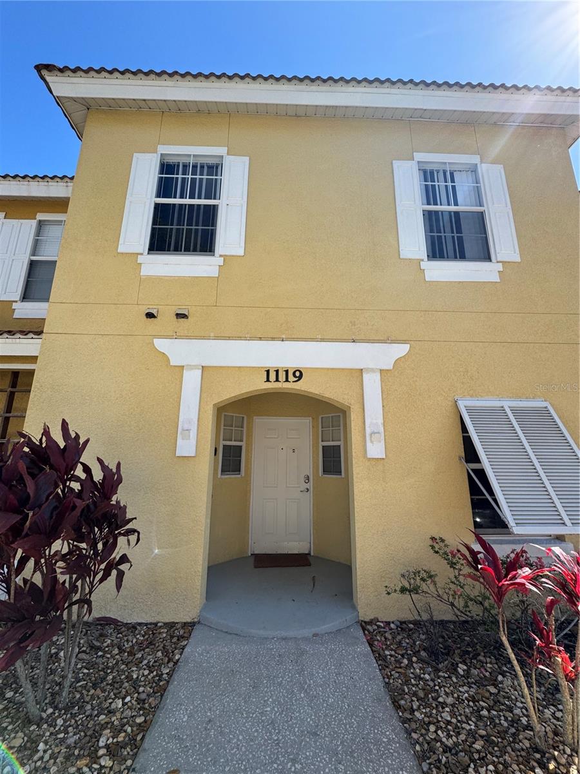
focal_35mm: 14
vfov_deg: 102.1
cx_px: 290
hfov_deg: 85.7
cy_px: 387
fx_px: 313
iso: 40
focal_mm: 2.22
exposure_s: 1/787
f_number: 2.2
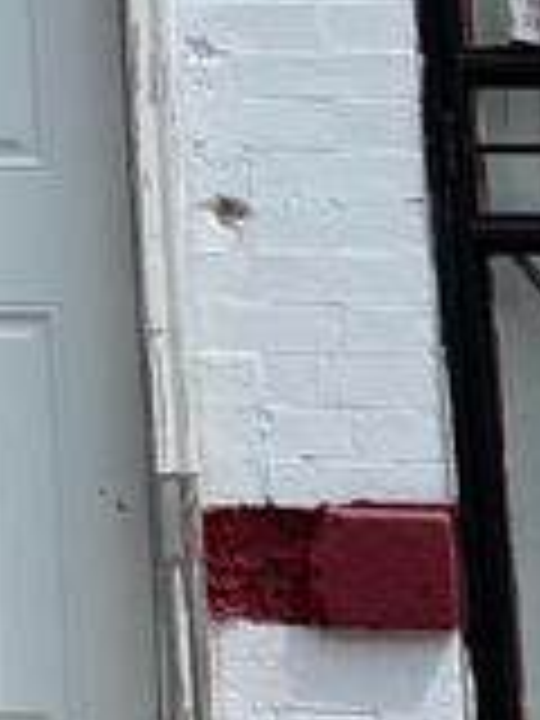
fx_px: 3370
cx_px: -634
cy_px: -612
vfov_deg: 11.3
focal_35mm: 162
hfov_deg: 8.6
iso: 80
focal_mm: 6.76
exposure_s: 1/3759
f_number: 1.78
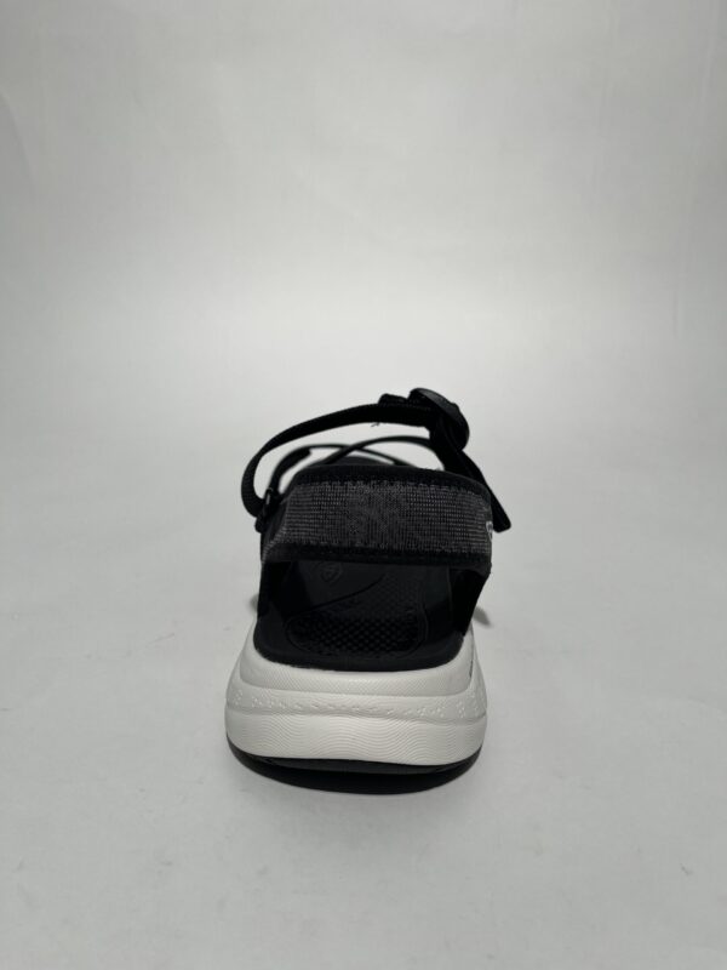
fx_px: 728
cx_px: 364
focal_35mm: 26
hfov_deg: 53.1
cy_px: 485
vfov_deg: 67.3
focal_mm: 5.1
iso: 50
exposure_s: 1/737
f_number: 1.6
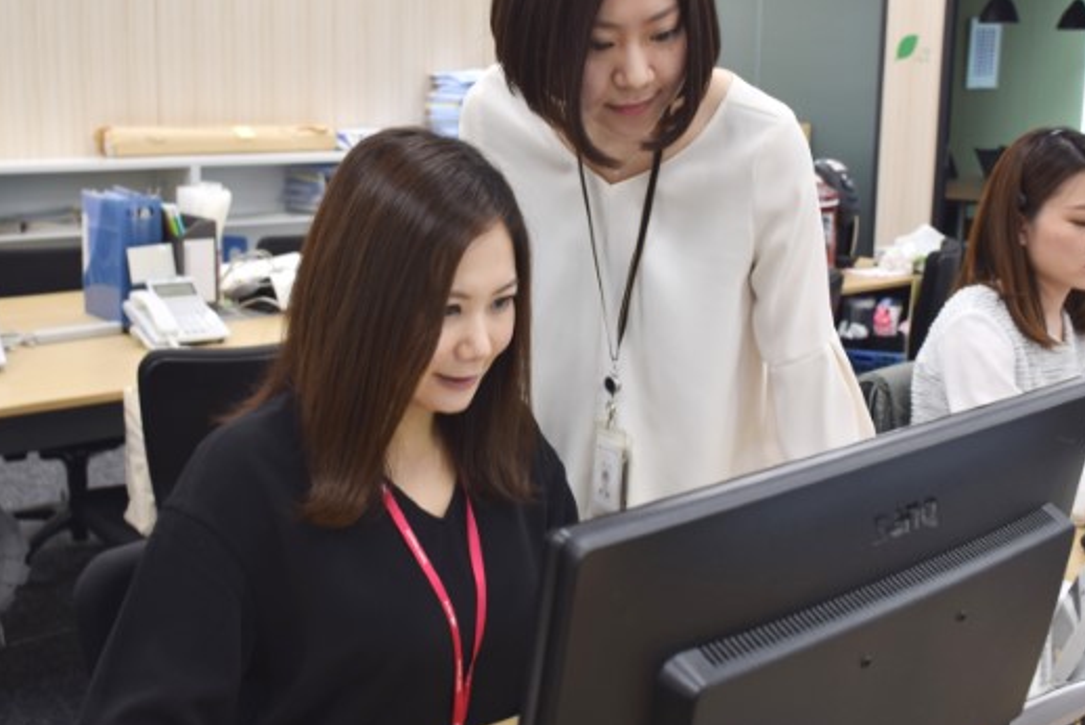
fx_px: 1285
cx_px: 526
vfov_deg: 31.4
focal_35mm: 43
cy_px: 295
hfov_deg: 45.8
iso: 100
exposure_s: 1/15
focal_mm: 23
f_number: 3.8
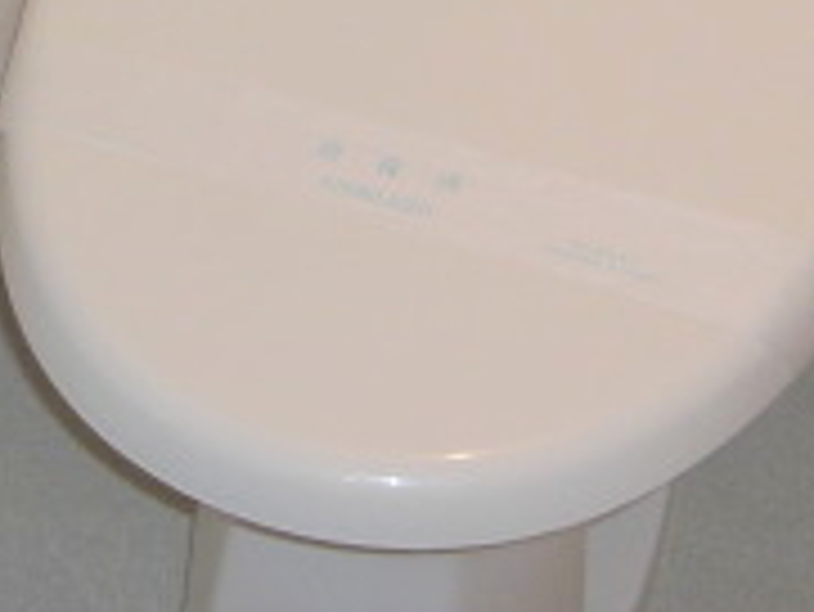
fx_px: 3153
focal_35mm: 134
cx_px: 121
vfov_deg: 10.5
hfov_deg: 14.6
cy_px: -450
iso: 100
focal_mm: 7.9
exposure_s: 1/60
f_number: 2.8
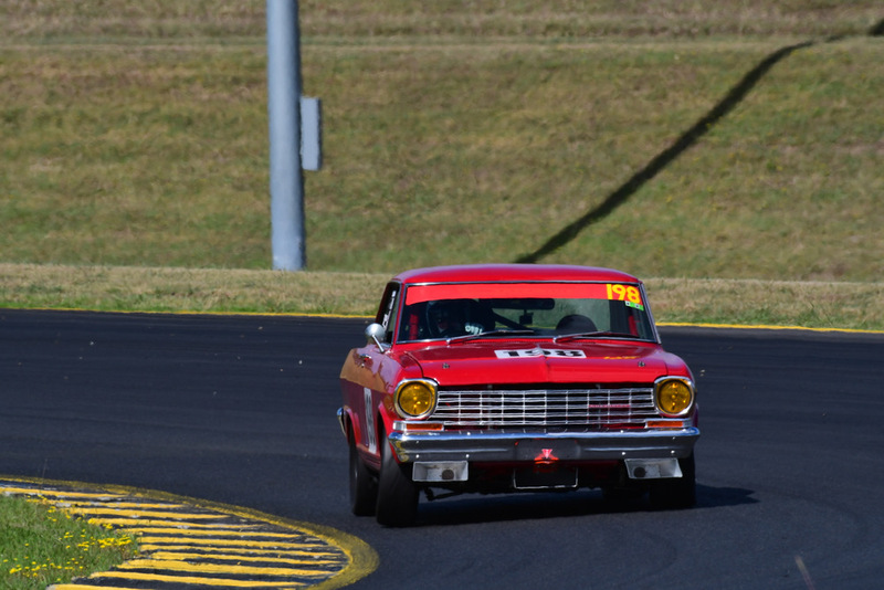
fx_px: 18422
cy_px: 295
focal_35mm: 750
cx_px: 442
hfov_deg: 2.7
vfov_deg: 1.8
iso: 250
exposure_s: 1/640
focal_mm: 500
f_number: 11
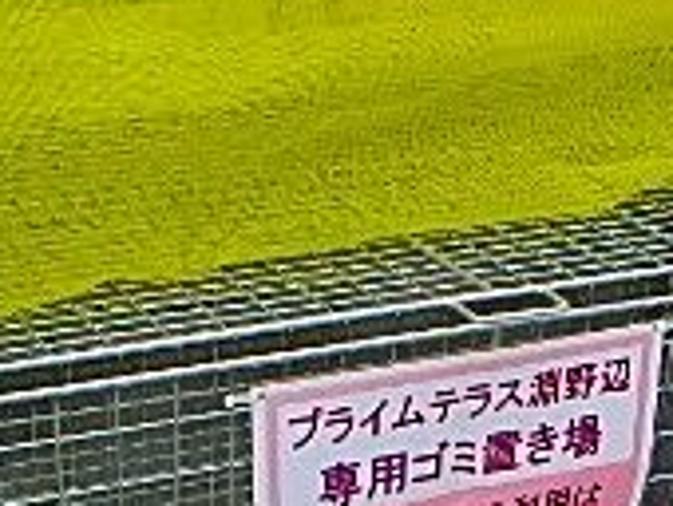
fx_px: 1538
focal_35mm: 79
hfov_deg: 24.7
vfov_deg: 17.7
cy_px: 636
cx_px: 305
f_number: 3.5
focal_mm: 3.7
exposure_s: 1/320
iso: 125
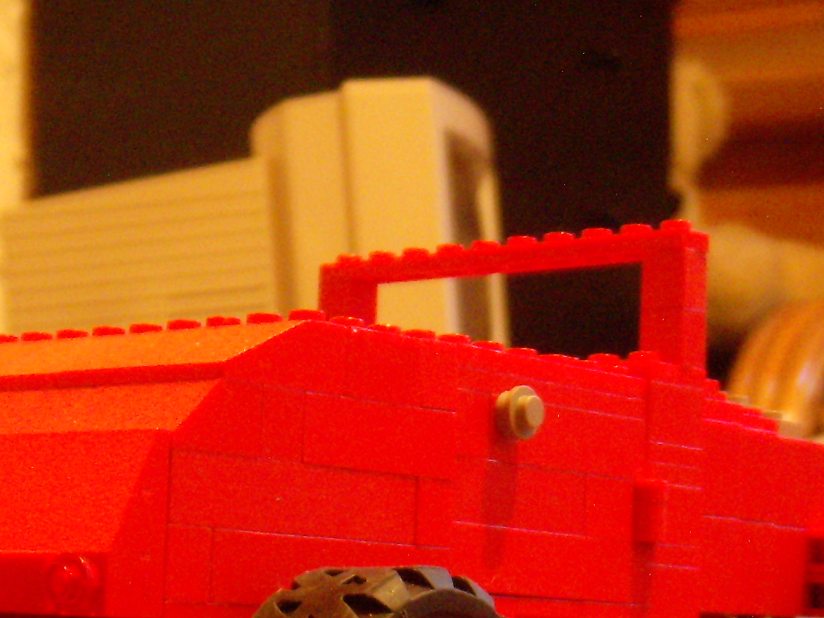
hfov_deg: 19.6
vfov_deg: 14.7
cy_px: 509
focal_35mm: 100
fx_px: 2381
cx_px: 314
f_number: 3.7
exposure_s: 1/1.12
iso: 400
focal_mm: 8.9
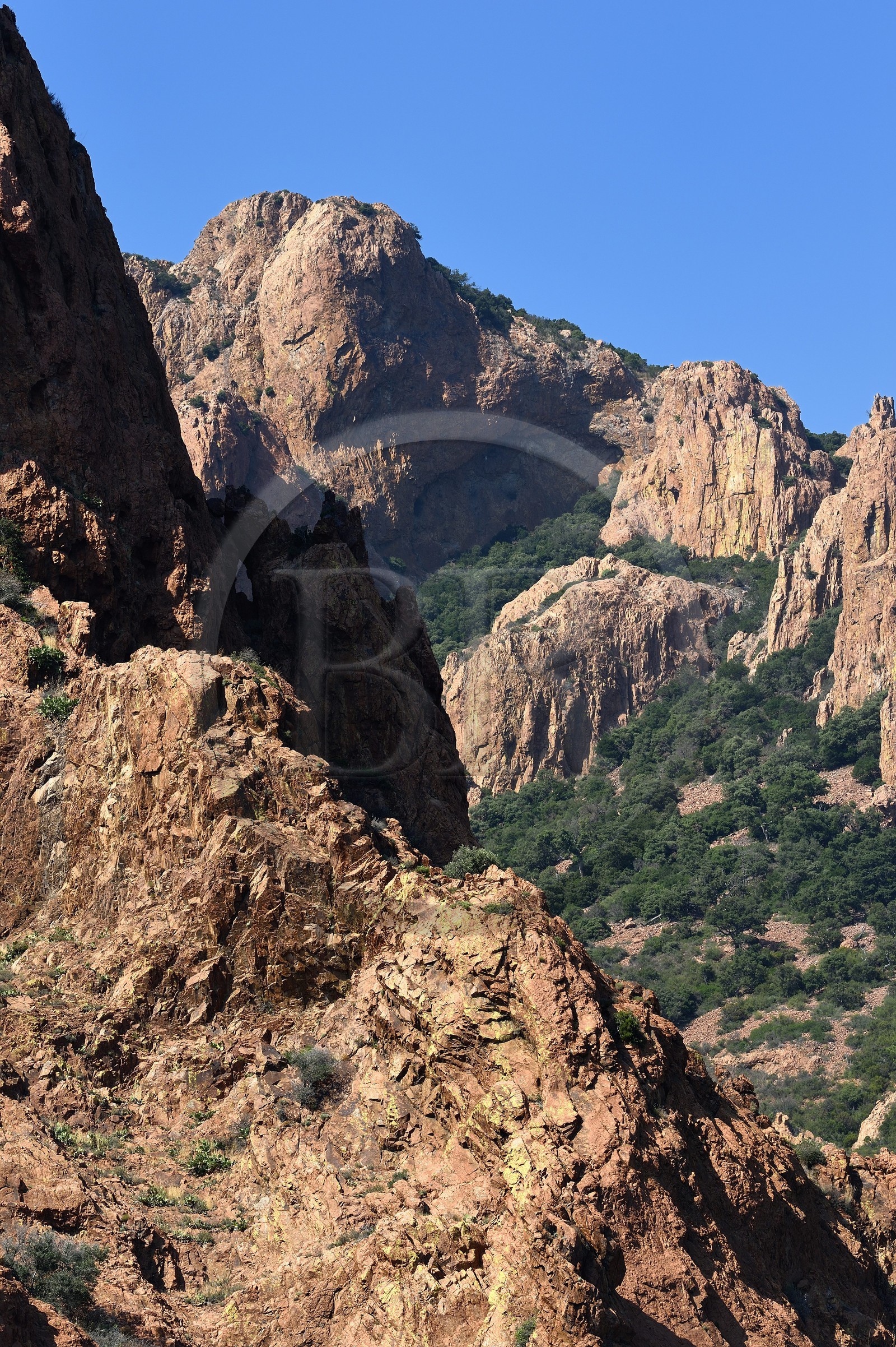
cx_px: 448
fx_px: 6538
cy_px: 674
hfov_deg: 7.8
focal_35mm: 175
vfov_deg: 11.8
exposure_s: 1/250
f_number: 10
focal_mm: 175
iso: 200
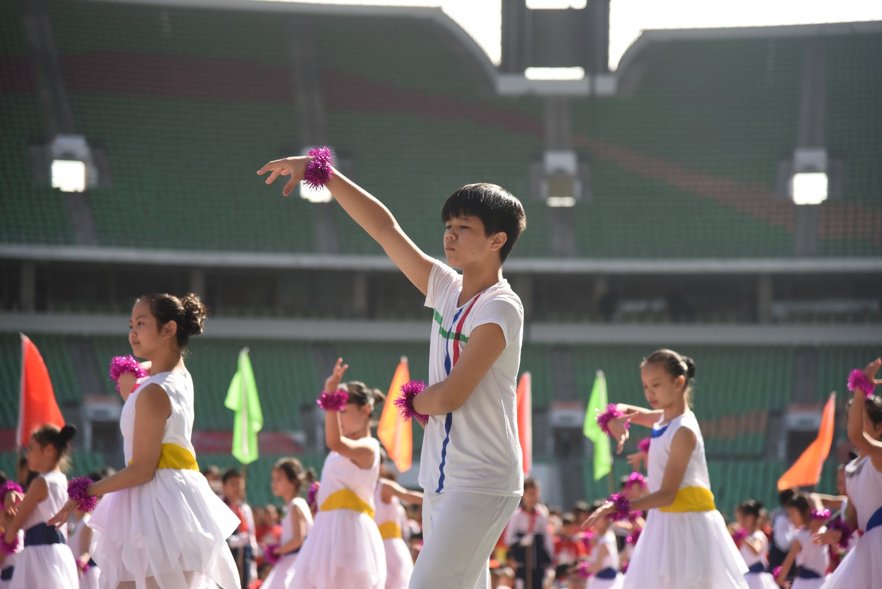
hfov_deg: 17.1
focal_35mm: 120
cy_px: 294
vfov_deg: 11.4
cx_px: 441
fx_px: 2941
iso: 1000
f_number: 4
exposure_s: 1/4000
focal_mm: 120
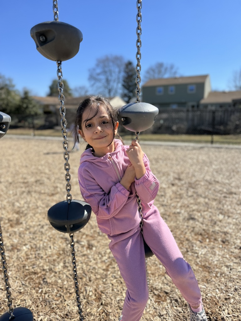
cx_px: 120
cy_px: 160
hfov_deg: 56.8
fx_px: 223
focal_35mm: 24
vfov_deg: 71.6
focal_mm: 6.76
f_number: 1.78
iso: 80
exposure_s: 1/3597
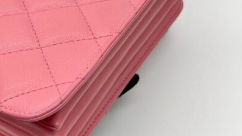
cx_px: 37
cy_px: 48
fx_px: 469
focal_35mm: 73
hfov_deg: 28.1
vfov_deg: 16.5
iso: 32
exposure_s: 1/132
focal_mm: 5.7
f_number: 1.5
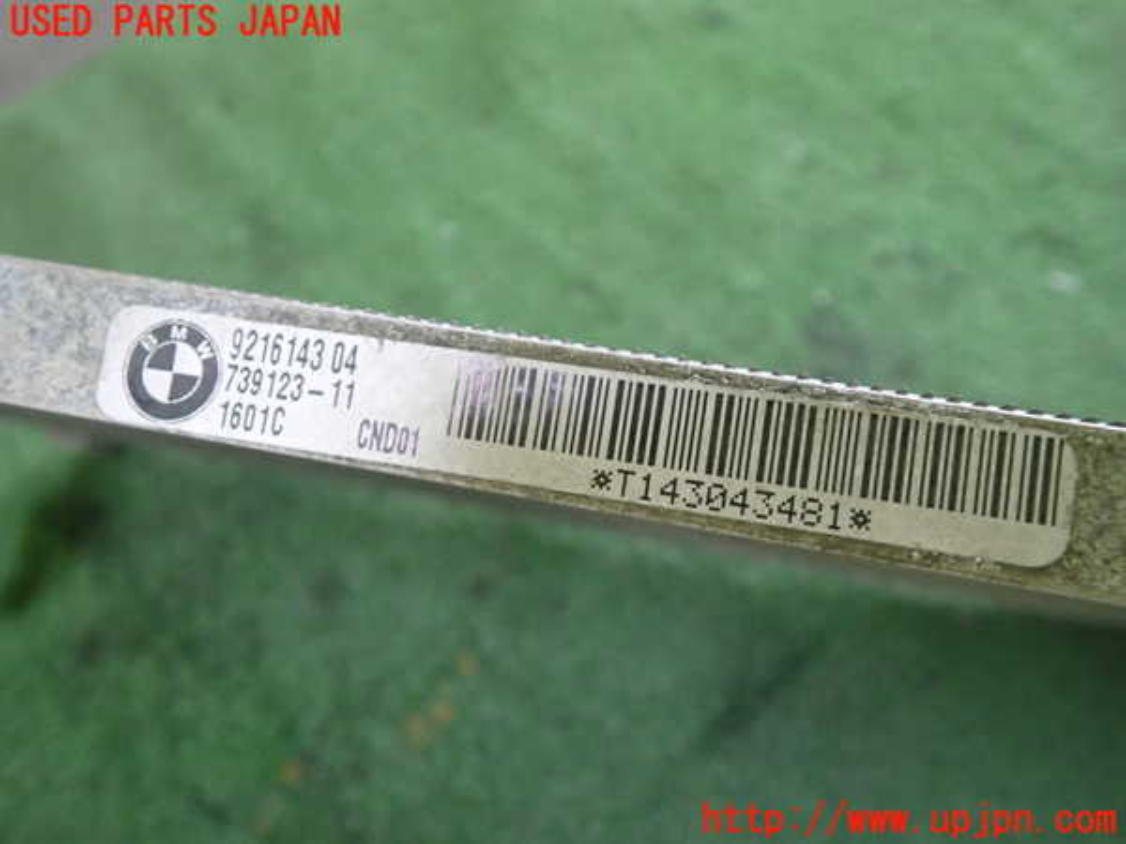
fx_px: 976
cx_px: 563
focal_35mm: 30
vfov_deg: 46.8
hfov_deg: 60.0
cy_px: 422
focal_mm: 5.4
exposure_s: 1/30
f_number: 2.3
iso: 640
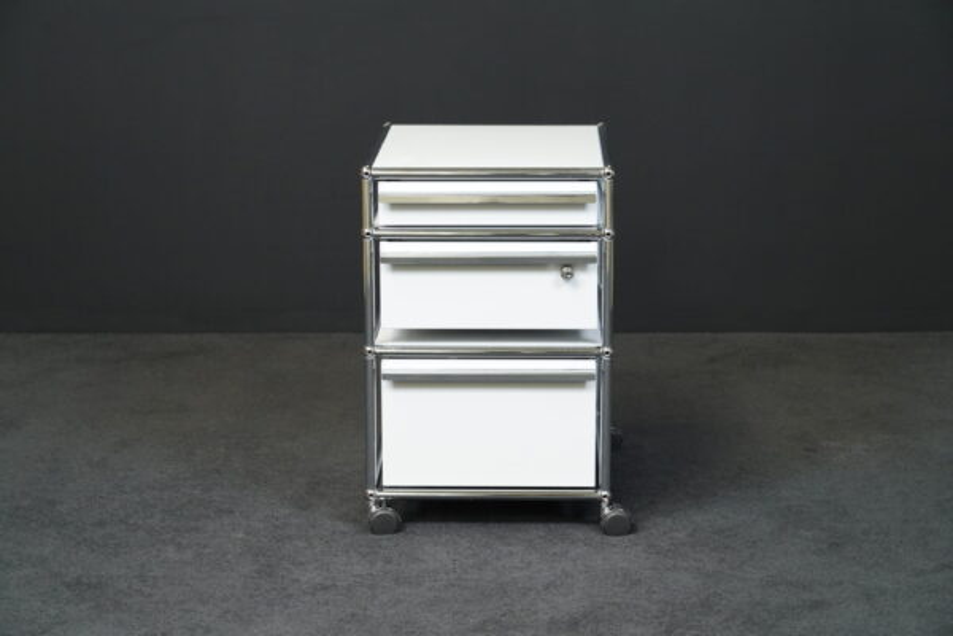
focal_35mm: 82
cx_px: 476
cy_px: 318
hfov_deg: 24.8
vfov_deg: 16.7
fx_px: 2171
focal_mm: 82
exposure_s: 1/160
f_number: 7.1
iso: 5000
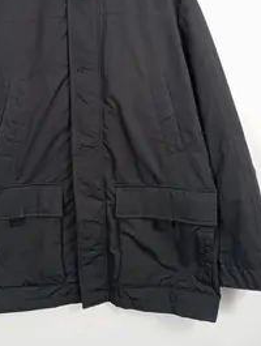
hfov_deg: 34.1
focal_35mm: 42
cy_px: 97
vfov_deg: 43.6
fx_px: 421
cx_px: 85
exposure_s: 1/50
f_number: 1.8
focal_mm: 4.22
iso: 104
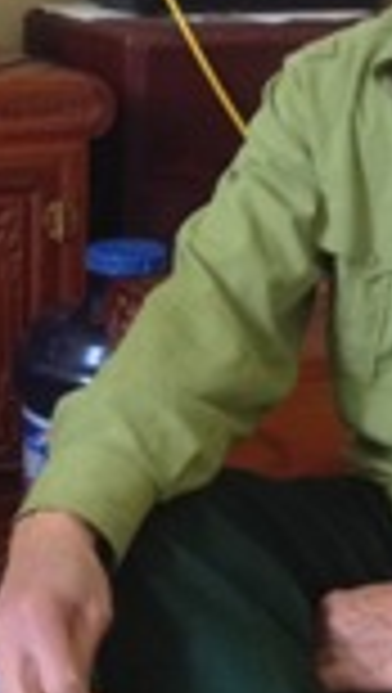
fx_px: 2044
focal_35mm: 111
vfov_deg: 19.1
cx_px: 86
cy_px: 171
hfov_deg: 10.9
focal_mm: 4.28
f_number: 2.4
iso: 400
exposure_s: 1/17
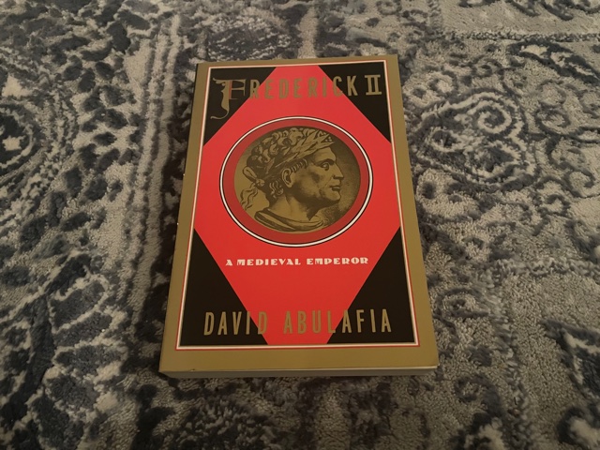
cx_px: 300
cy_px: 225
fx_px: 451
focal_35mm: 26
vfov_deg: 53.1
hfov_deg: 67.3
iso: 1000
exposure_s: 1/30
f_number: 1.6
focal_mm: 4.2
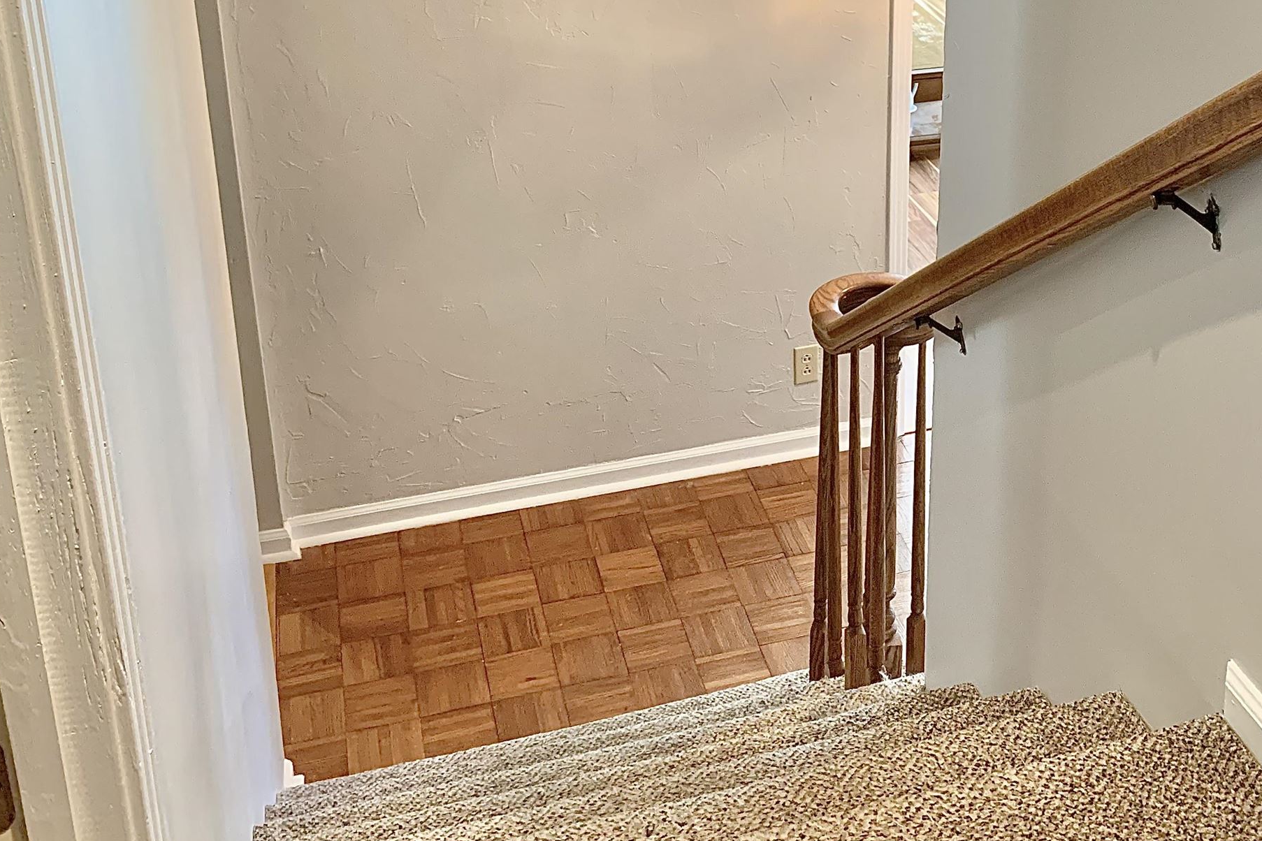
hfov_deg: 41.8
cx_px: 907
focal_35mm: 46
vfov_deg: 28.1
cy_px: 78
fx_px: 1612
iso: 320
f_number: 1.8
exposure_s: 1/60
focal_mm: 4.25
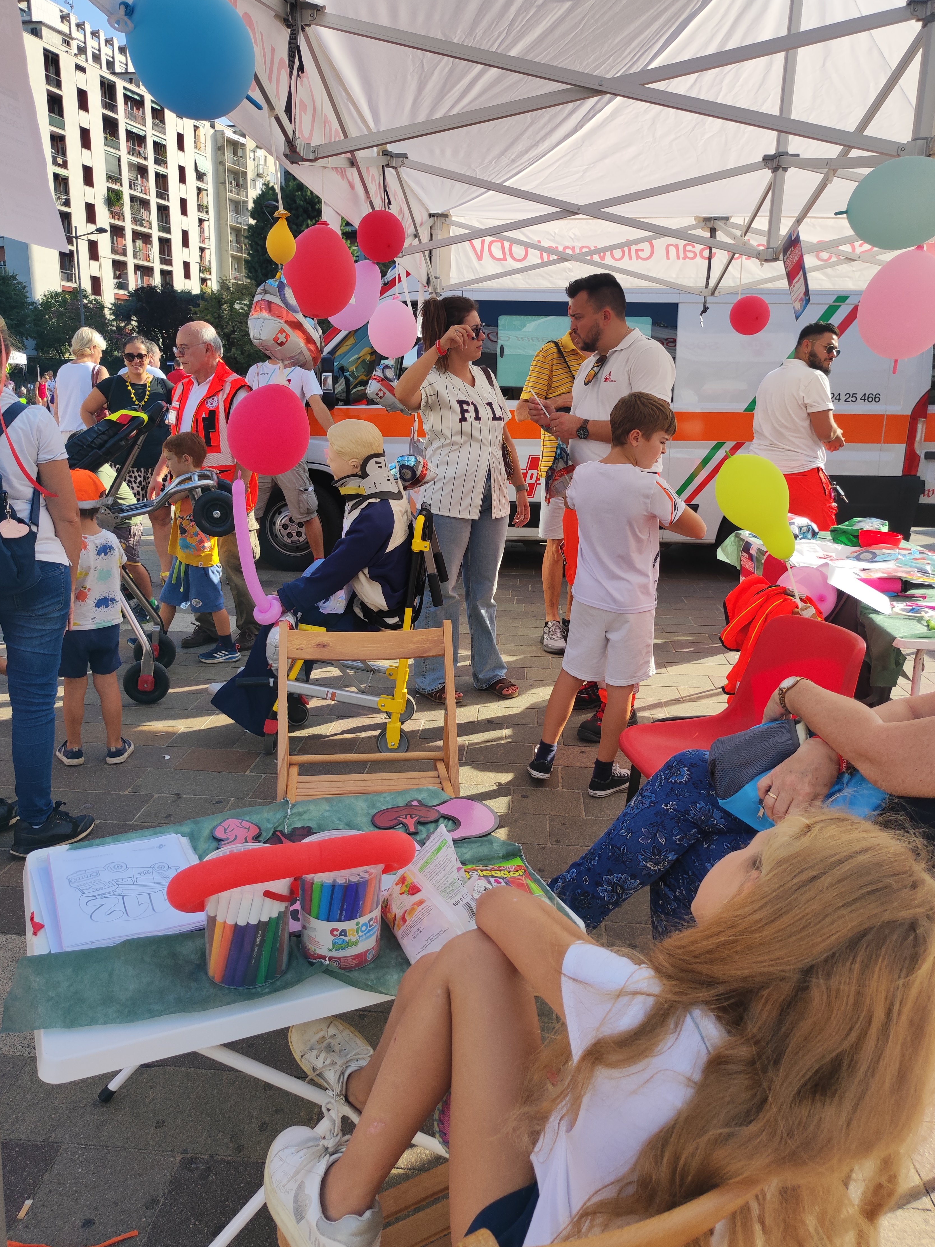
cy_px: 619
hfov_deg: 53.0
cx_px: 450
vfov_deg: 67.3
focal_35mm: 26
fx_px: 936
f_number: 1.79
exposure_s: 1/455
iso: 50
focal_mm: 4.7
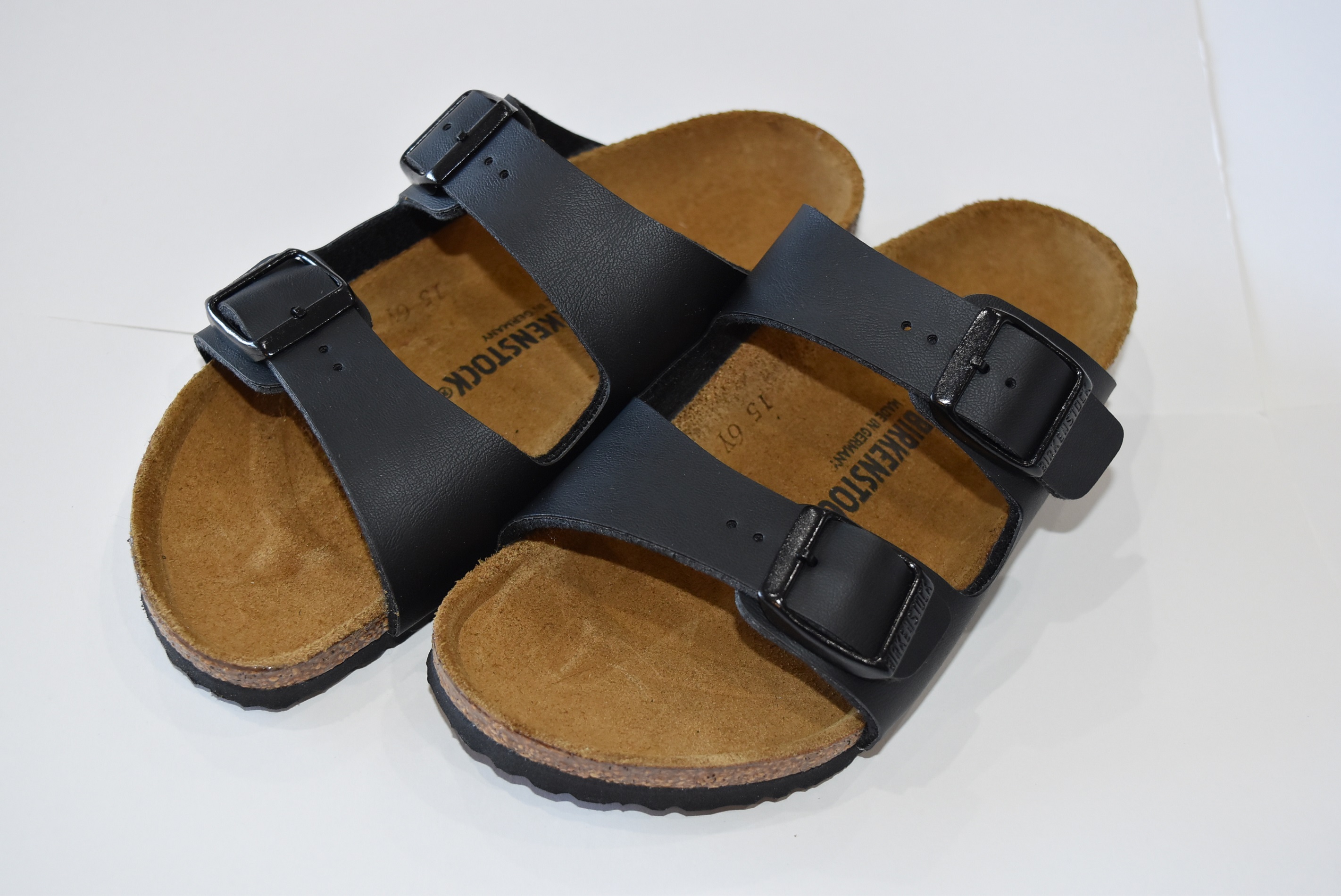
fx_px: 1677
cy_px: 448
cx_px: 670
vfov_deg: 29.9
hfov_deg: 43.6
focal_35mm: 45
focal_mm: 30
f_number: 5
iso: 800
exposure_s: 1/100
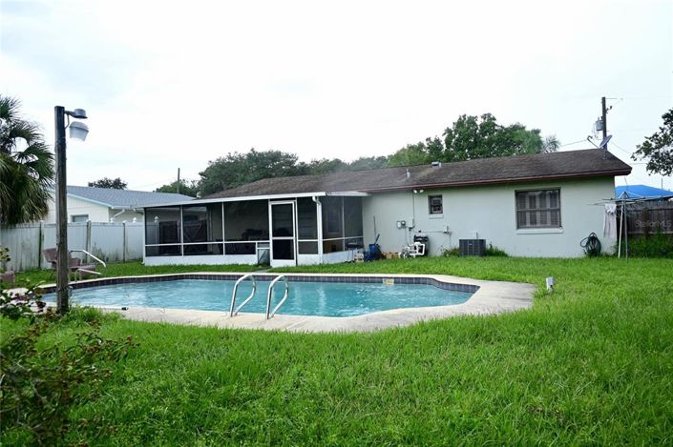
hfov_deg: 73.8
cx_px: 336
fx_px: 448
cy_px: 224
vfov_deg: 53.1
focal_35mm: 24
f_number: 5.6
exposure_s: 1/125
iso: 250
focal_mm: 16
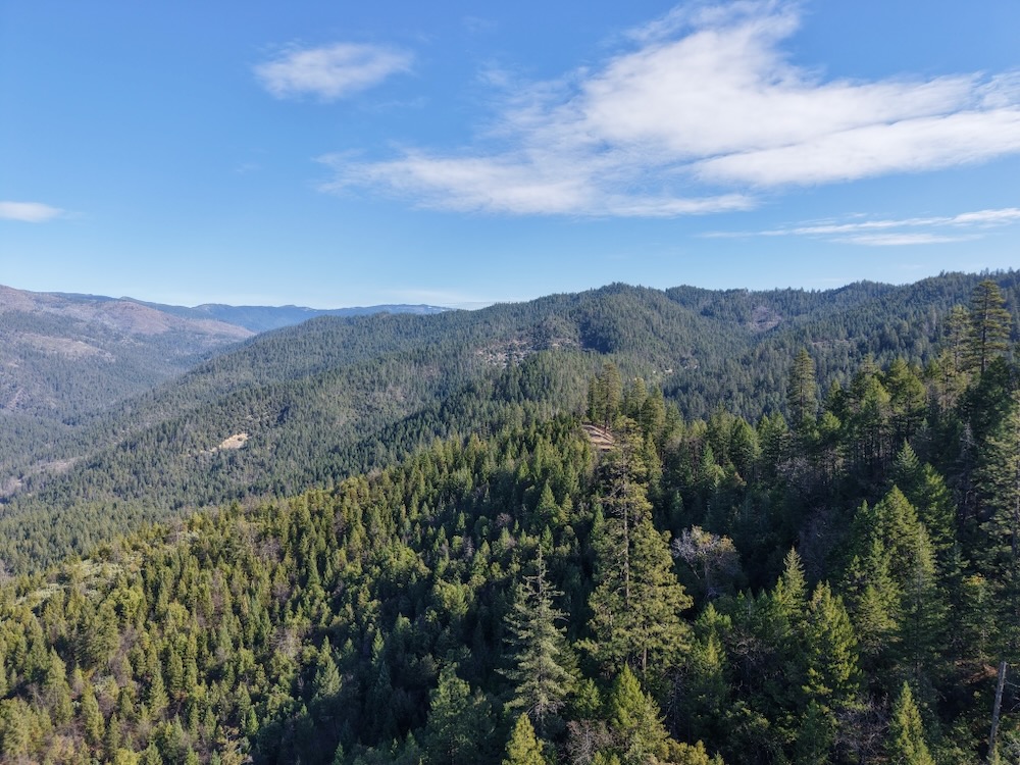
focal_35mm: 24
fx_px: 707
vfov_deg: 56.8
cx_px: 510
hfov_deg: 71.6
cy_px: 382
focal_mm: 8.67
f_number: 1.8
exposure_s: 1/3000
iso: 200
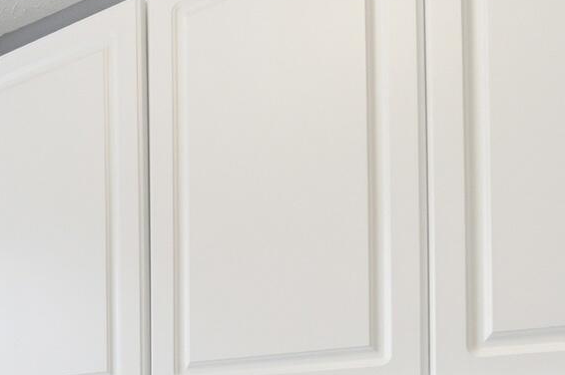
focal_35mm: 53
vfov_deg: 23.0
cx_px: -58
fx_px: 831
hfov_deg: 32.9
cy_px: 472
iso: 100
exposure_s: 1/250
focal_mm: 10
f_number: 4
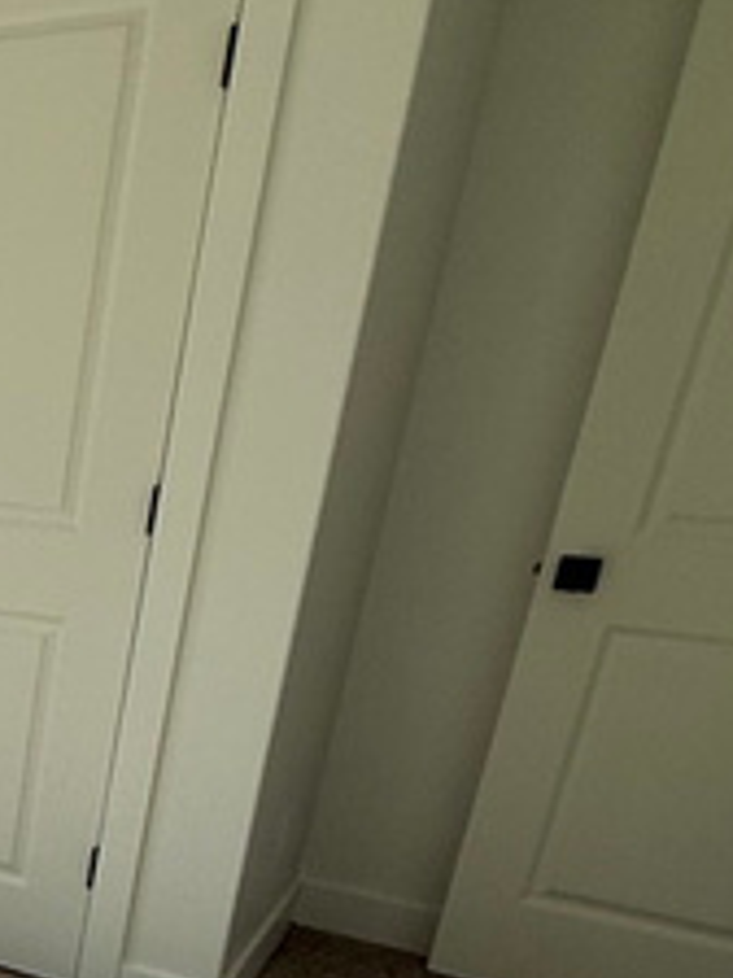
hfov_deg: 22.3
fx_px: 1355
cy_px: 864
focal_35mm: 48
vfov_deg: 37.3
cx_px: -480
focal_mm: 2.22
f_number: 2.2
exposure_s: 1/1259
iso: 50
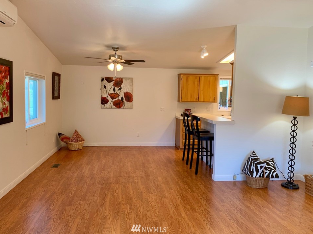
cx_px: 149
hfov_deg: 63.4
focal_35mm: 28
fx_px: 253
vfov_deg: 49.7
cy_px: 115
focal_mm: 4.25
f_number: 1.8
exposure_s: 1/60
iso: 80
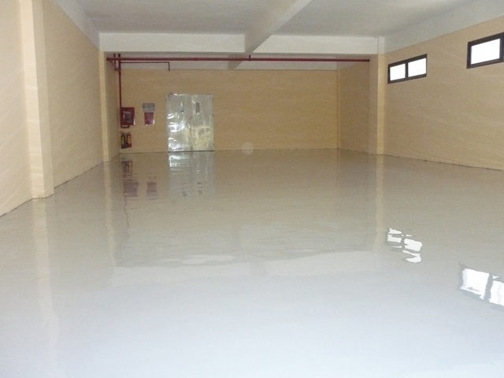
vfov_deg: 42.9
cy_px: 189
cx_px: 252
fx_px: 480
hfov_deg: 55.4
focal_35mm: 33
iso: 1000
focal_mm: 5.5
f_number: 2.8
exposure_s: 1/800
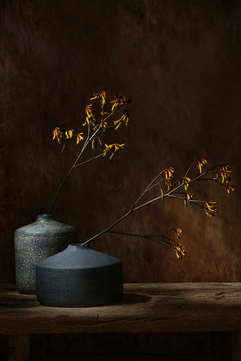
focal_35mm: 77
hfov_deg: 17.7
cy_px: 180
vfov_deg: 26.3
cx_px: 120
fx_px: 773
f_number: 5.6
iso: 50
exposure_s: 10
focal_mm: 77
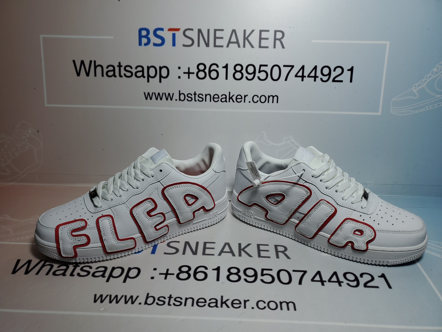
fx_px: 332
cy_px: 166
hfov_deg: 67.3
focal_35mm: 26
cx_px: 221
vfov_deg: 53.1
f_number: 1.5
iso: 50
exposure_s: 1/1047
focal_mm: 4.3
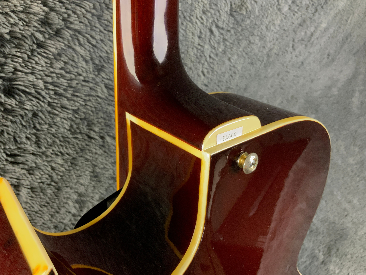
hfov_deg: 61.7
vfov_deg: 48.2
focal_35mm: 29
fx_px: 307
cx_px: 183
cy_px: 138
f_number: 1.8
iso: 125
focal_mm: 3
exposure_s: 1/60
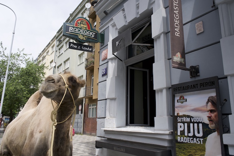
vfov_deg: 45.0
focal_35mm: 29
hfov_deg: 63.6
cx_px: 117
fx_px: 189
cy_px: 78
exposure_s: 1/1250
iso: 500
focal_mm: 29
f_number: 5.6
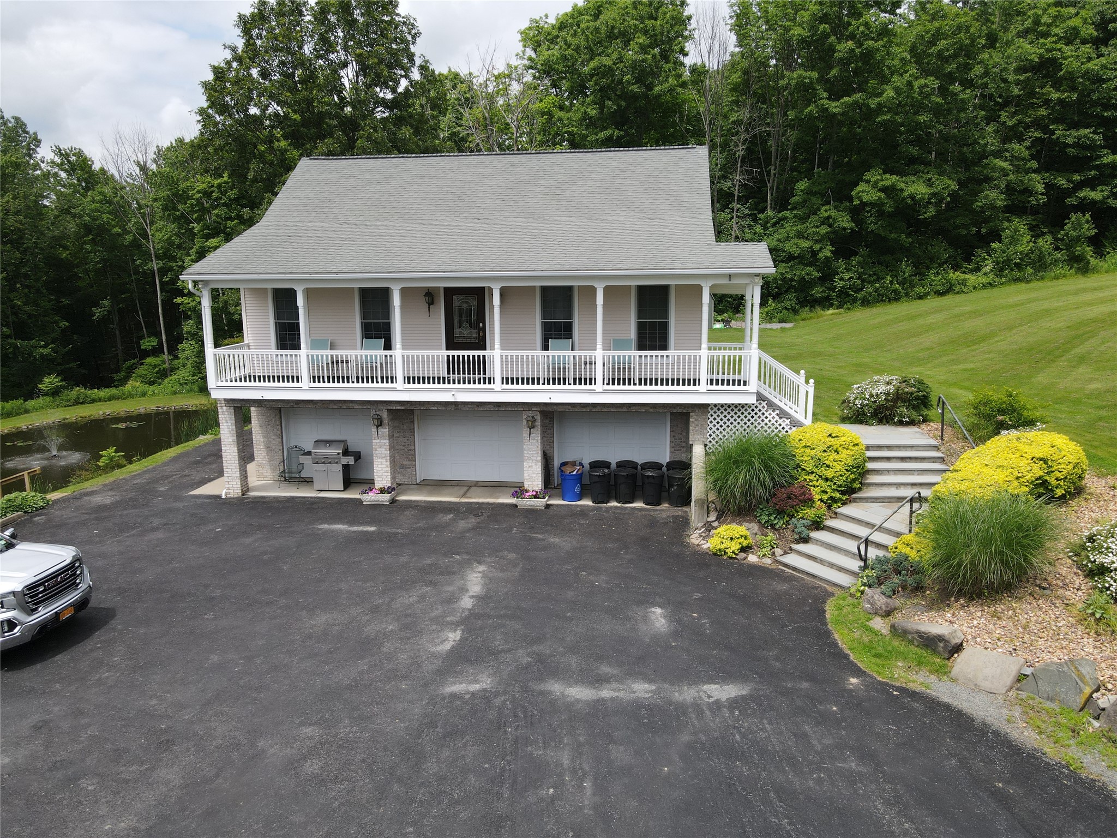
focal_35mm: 24
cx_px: 558
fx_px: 774
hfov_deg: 71.6
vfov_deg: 56.8
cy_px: 419
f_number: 2.8
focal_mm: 4.5
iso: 100
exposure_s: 1/500
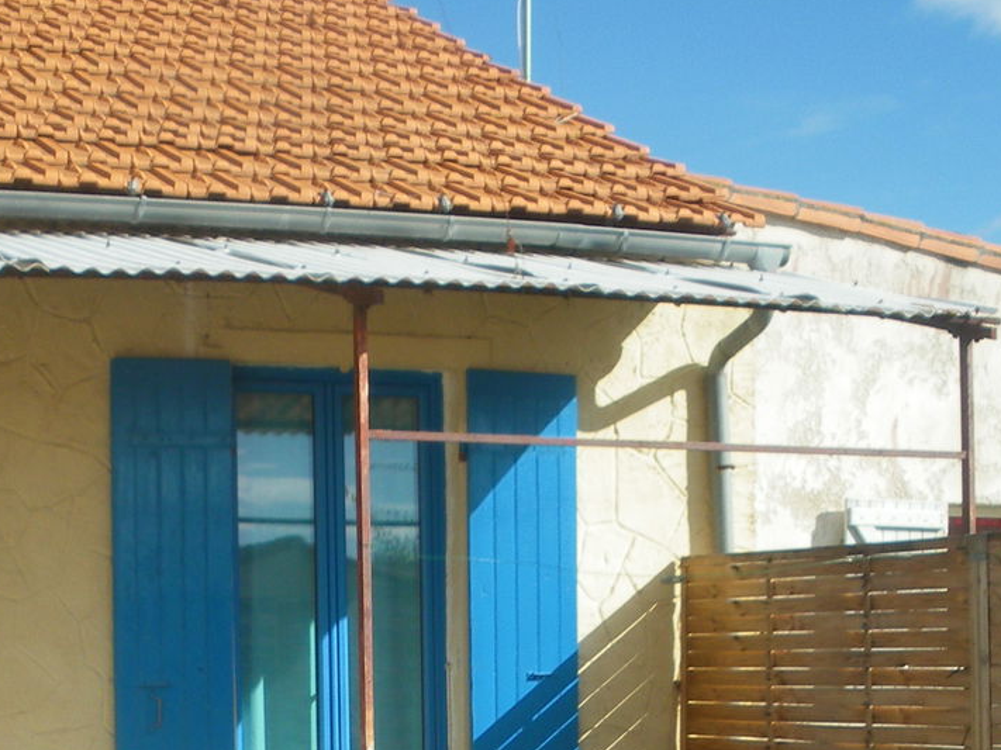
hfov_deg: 24.1
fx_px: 2342
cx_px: 387
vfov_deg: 17.6
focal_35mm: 81
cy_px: 823
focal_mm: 6.3
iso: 80
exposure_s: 1/250
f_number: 5.4
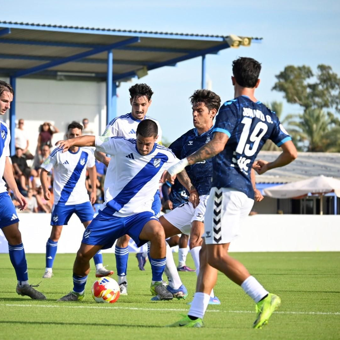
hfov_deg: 5.7
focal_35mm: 307
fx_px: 3412
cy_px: 170
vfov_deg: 5.7
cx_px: 138
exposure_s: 1/1250
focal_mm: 160
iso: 320
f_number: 5.6
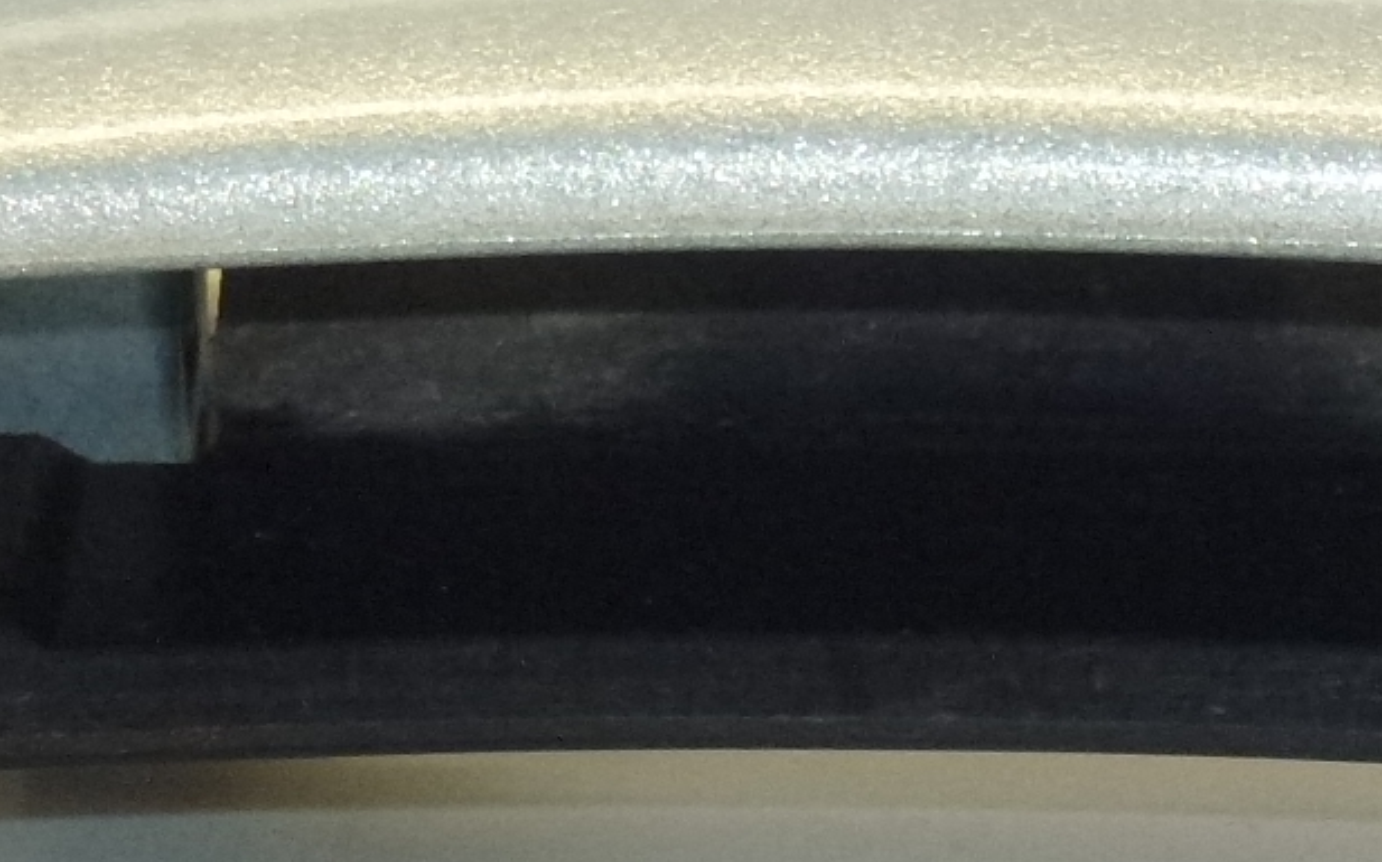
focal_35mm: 250
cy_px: 564
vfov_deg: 5.2
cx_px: 887
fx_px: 9412
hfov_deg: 8.4
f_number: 4.7
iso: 400
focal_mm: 12.7
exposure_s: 1/200
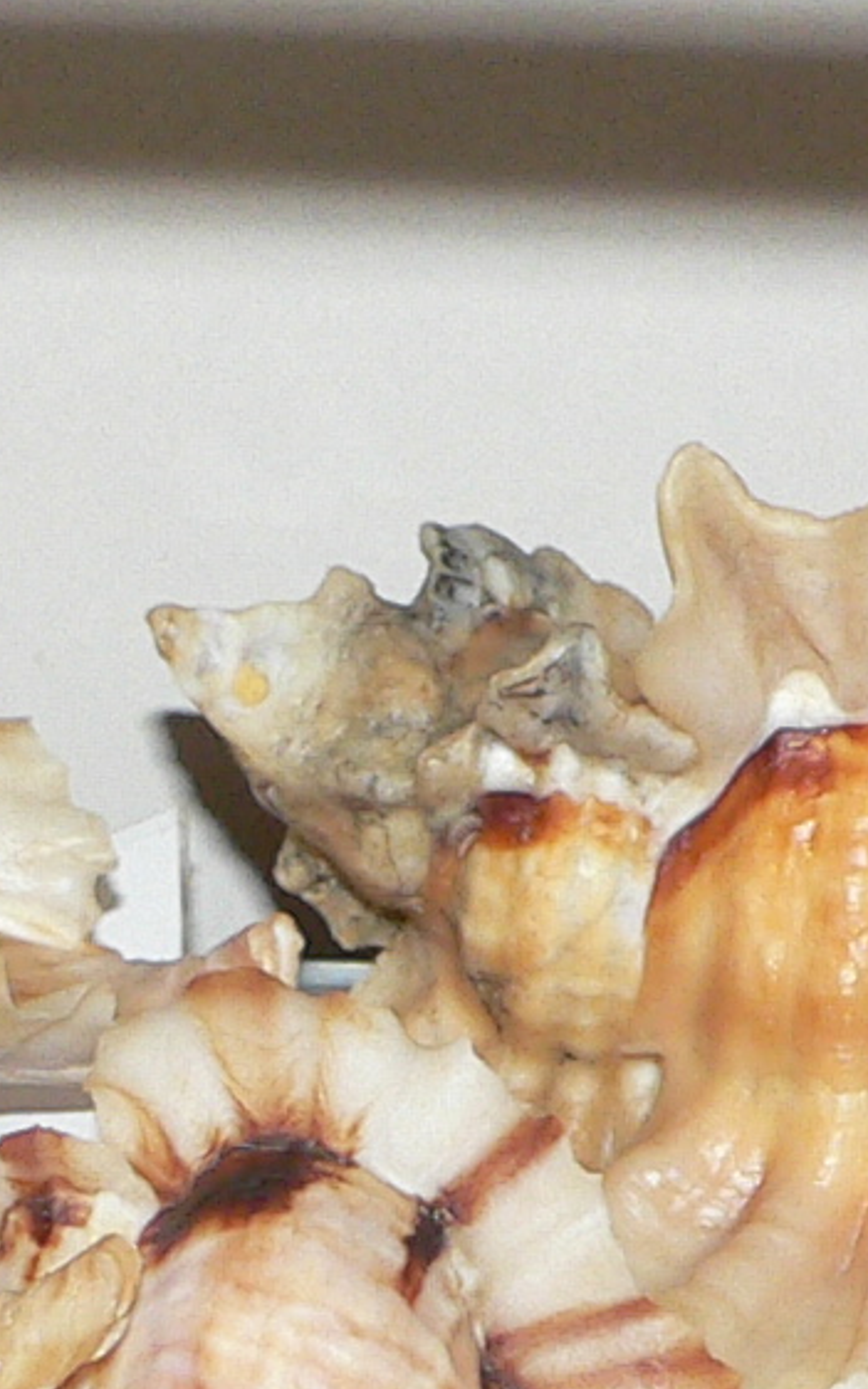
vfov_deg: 15.4
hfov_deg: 9.8
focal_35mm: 133
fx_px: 5037
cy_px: 1429
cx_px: 596
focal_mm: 4.6
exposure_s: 1/60
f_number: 2.8
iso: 100
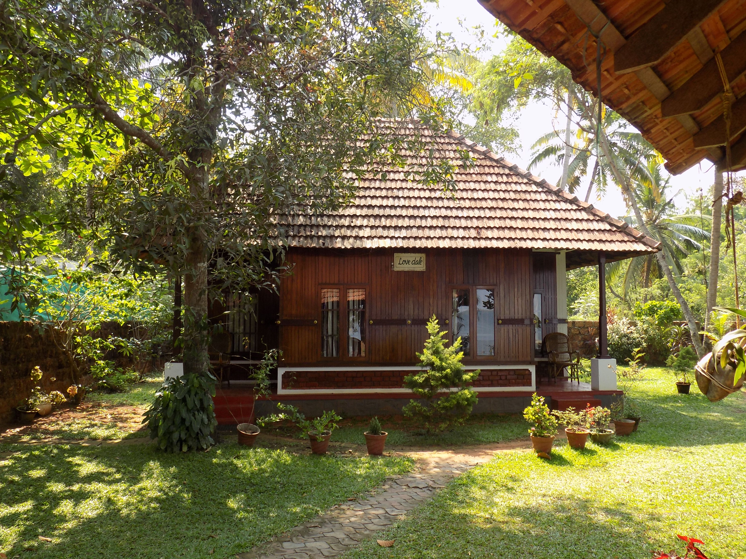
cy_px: 280
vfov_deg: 46.8
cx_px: 373
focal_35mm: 30
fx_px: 647
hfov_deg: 60.0
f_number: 3.3
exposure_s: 1/160
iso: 80
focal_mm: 5.3
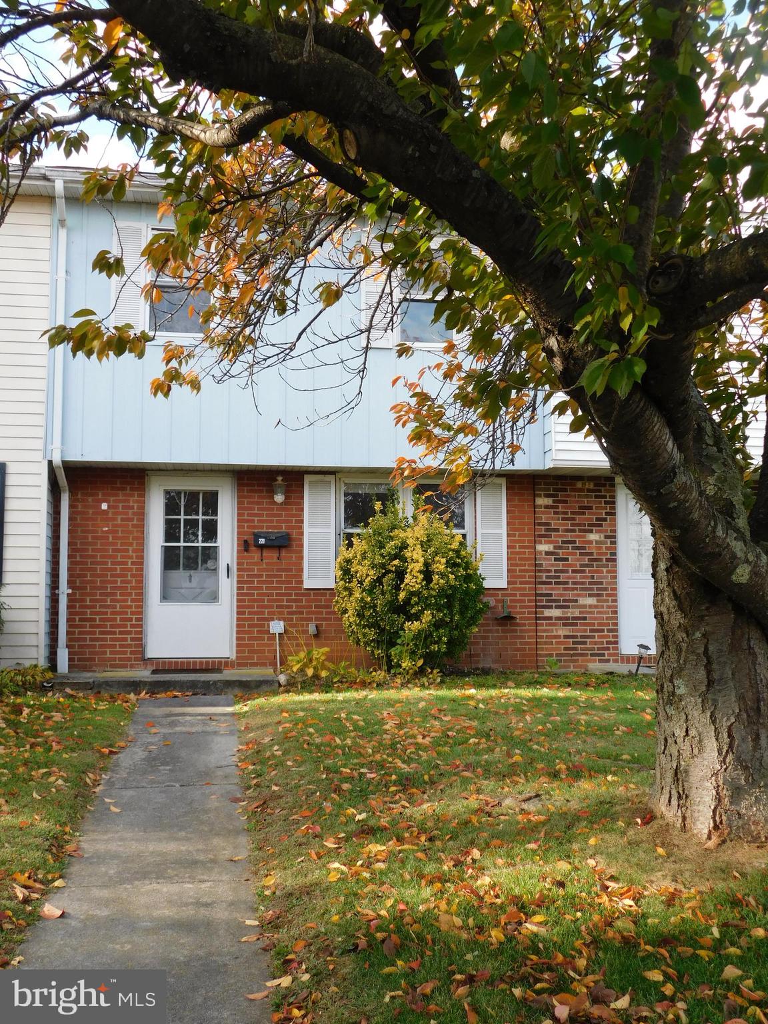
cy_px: 512
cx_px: 384
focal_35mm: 36
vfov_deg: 51.4
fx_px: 1065
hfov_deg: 39.7
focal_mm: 6.3
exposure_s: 1/250
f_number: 3.5
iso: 125
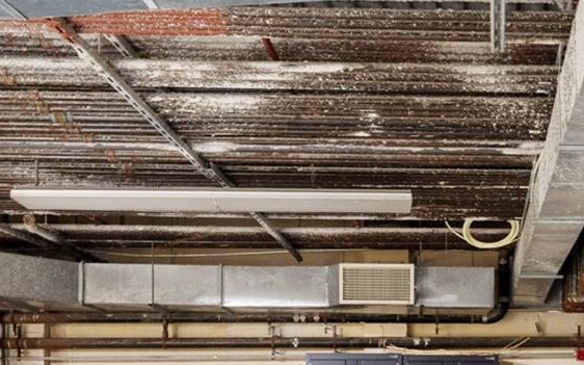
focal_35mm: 52
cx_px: 401
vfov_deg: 23.0
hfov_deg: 38.3
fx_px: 827
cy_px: 426
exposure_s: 2.5
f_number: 9
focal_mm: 14
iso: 800
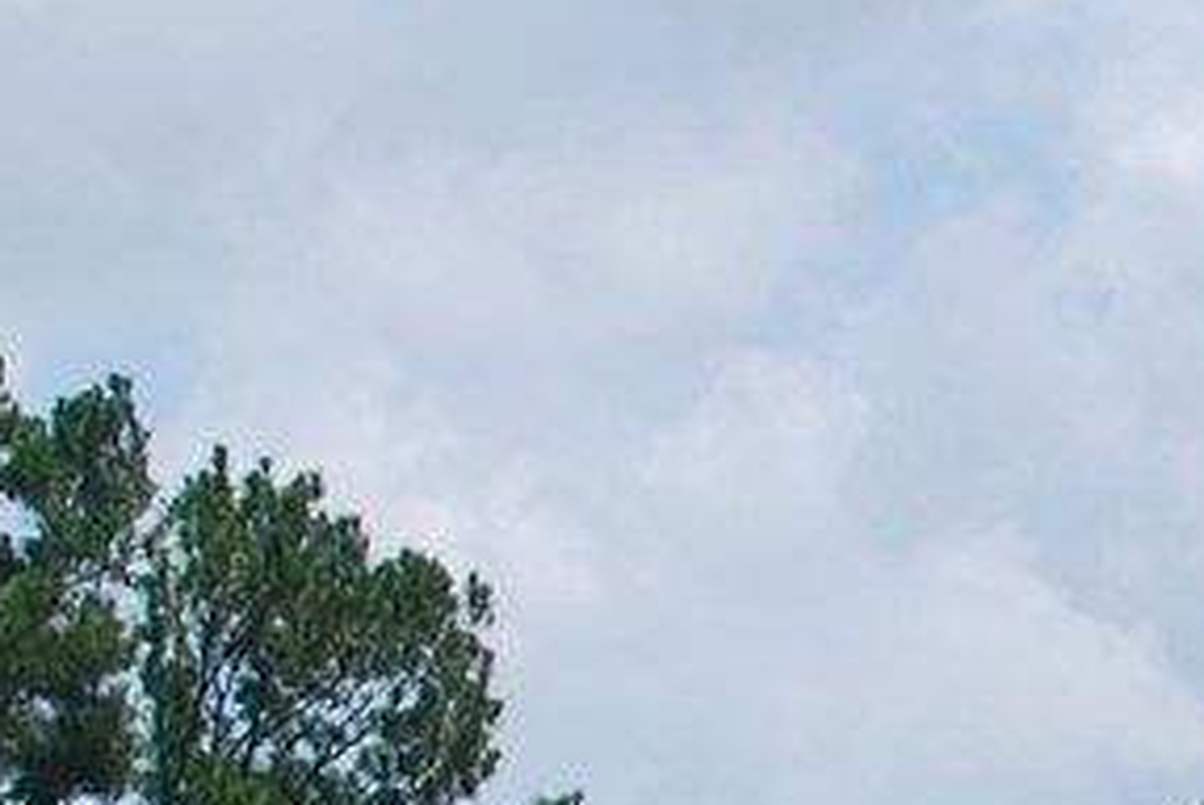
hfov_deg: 7.2
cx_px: 1781
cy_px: 583
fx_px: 9467
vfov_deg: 4.9
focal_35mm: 283
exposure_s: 1/320
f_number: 9
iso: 100
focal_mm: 25
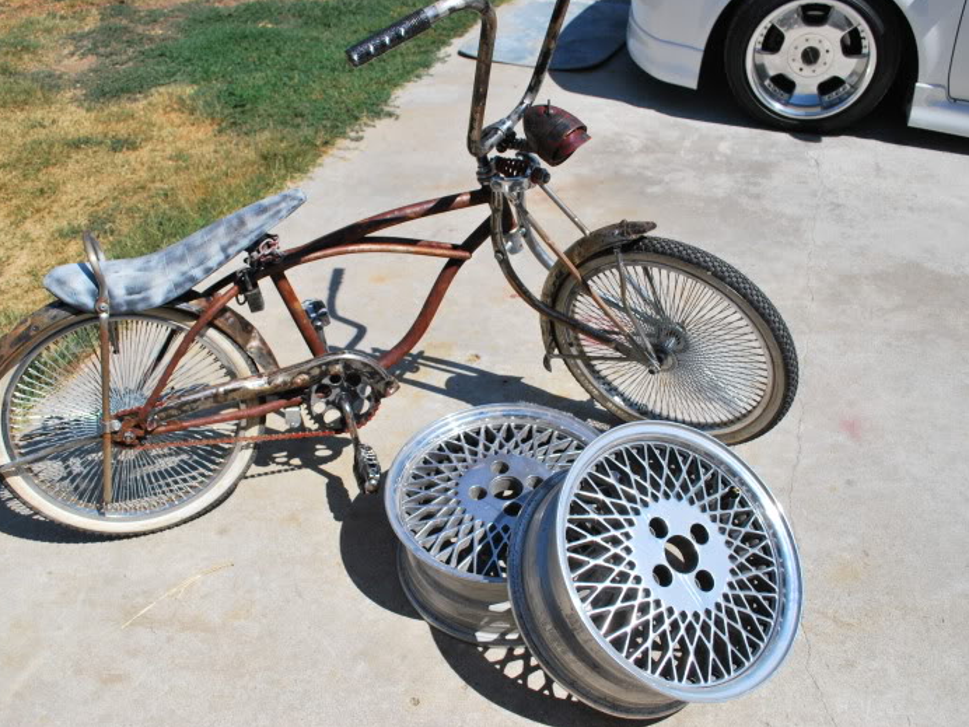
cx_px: 480
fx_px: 840
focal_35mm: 30
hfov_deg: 60.0
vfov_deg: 46.8
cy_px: 358
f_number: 5
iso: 400
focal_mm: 18
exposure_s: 1/4000
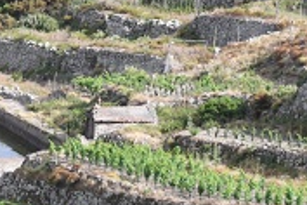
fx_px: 2260
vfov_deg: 5.2
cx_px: 109
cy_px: 155
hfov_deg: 7.8
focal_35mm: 265
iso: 400
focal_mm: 52
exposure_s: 1/640
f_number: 6.3
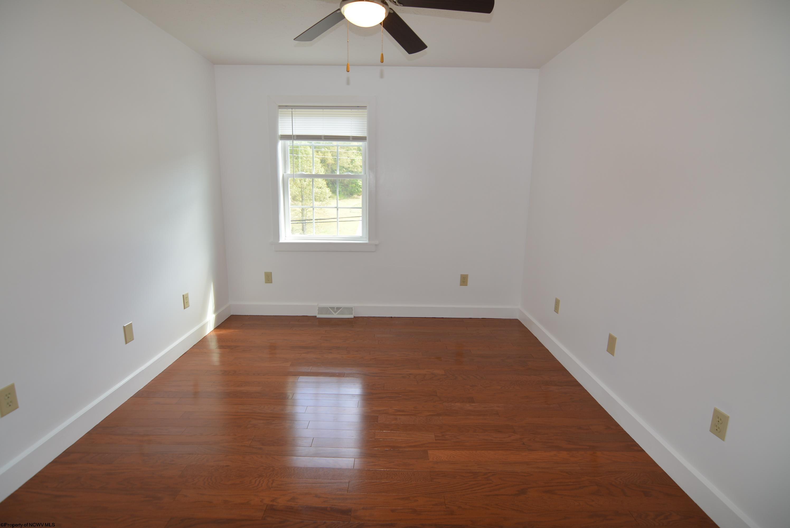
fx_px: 362
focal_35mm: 16
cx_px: 395
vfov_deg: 72.2
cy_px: 264
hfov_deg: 94.9
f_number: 4
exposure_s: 1/60
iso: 200
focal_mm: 11
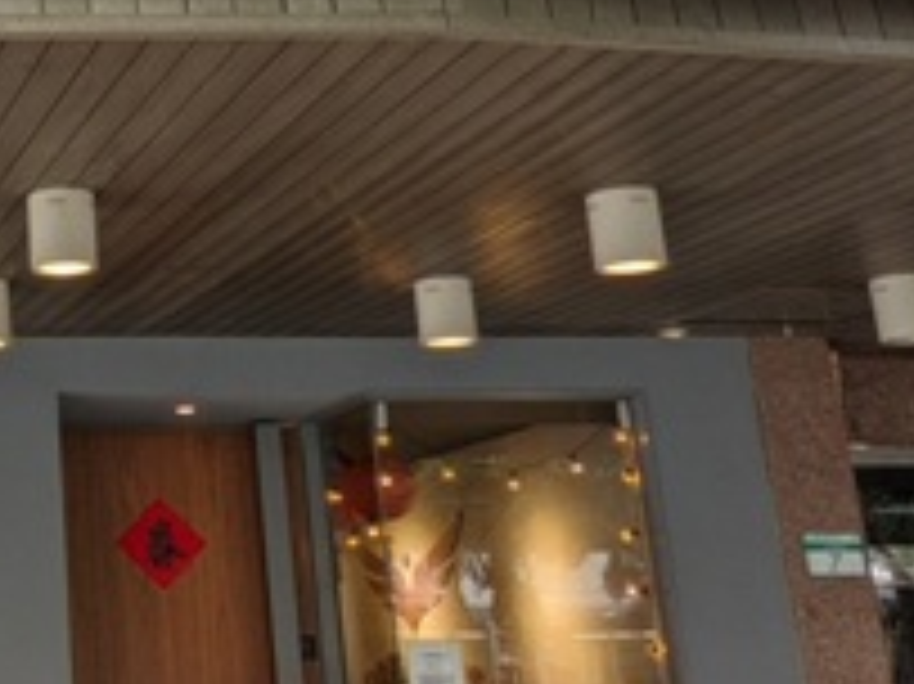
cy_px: 108
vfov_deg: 22.8
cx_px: -185
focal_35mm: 63
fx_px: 1662
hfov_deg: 27.1
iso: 55
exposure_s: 1/120
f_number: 2.2
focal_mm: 2.22
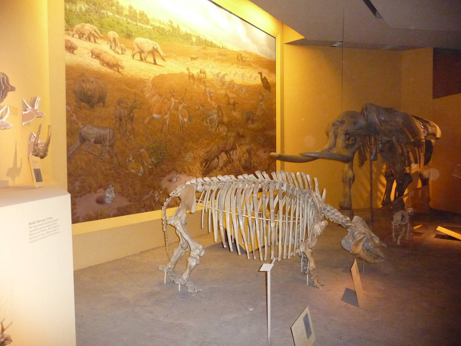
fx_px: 373
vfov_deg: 49.7
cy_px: 173
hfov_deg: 63.4
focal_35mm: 28
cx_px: 230
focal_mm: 4.7
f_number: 3.3
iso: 1000
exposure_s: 1/30
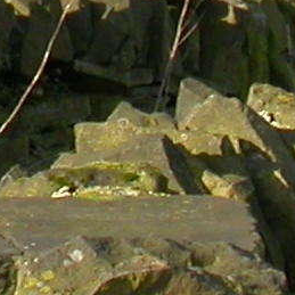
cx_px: -223
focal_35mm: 295
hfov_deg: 5.8
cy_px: -384
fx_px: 2844
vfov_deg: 5.7
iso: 100
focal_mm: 7.85
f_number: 6
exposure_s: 1/195
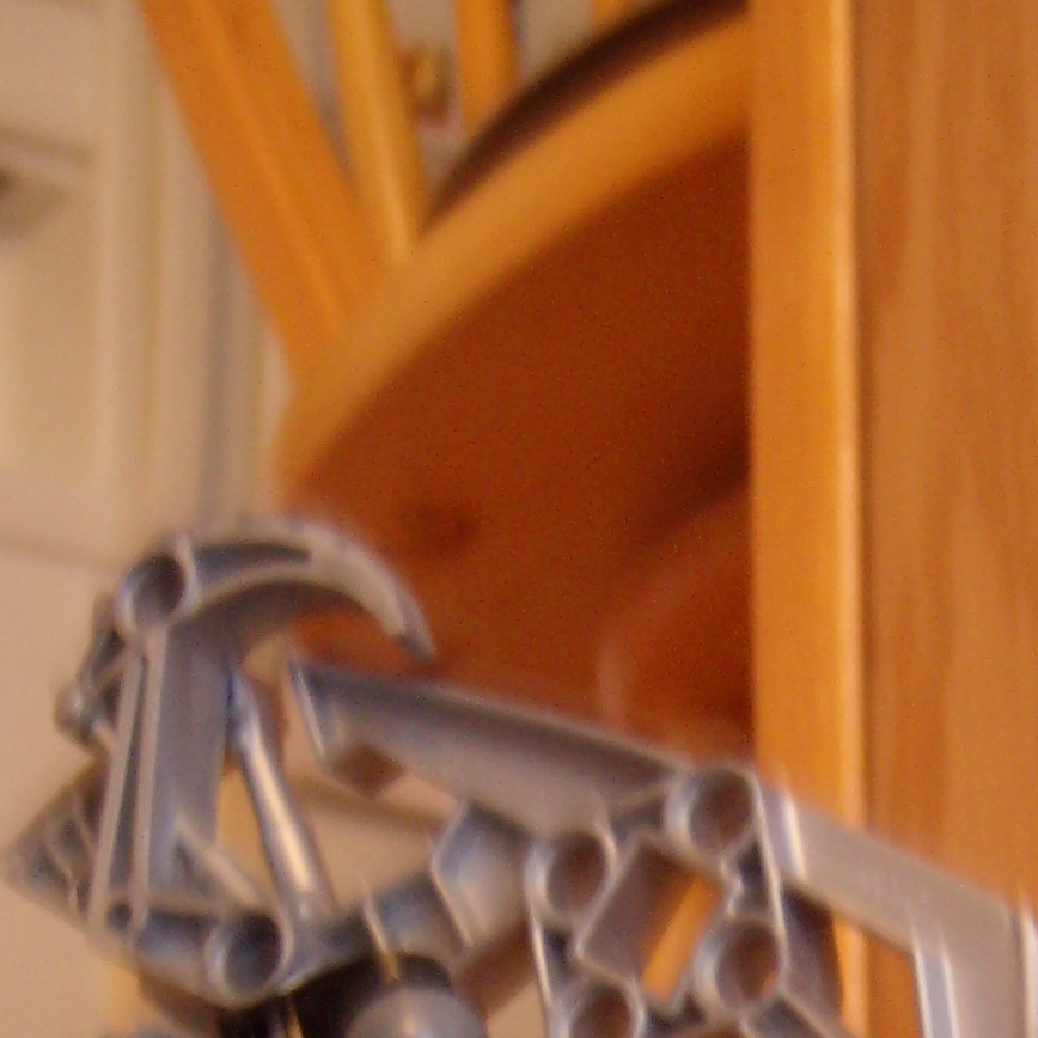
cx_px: 884
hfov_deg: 15.8
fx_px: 3698
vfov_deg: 14.8
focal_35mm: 109
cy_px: 1580
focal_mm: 6.4
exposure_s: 1/4
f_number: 3.5
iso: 107
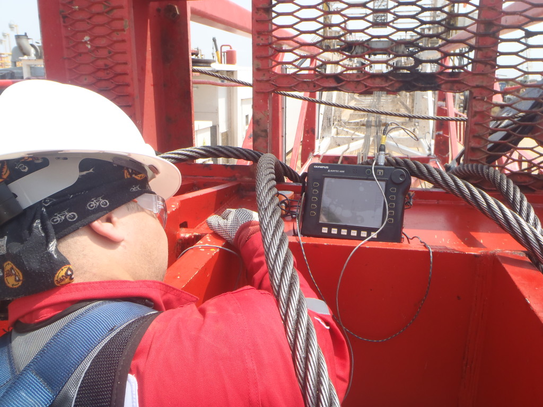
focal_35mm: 28
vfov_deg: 49.7
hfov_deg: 63.4
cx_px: 272
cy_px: 204
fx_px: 439
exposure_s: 1/320
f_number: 4.5
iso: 80
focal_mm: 5
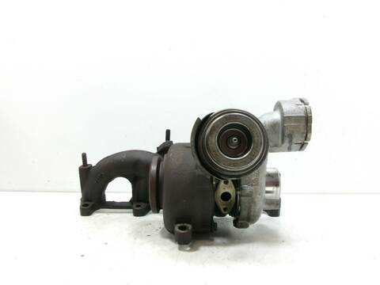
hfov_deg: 63.4
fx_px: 307
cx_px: 190
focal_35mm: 28
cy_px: 142
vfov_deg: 49.7
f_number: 3.9
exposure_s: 1/34
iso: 345
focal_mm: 5.1
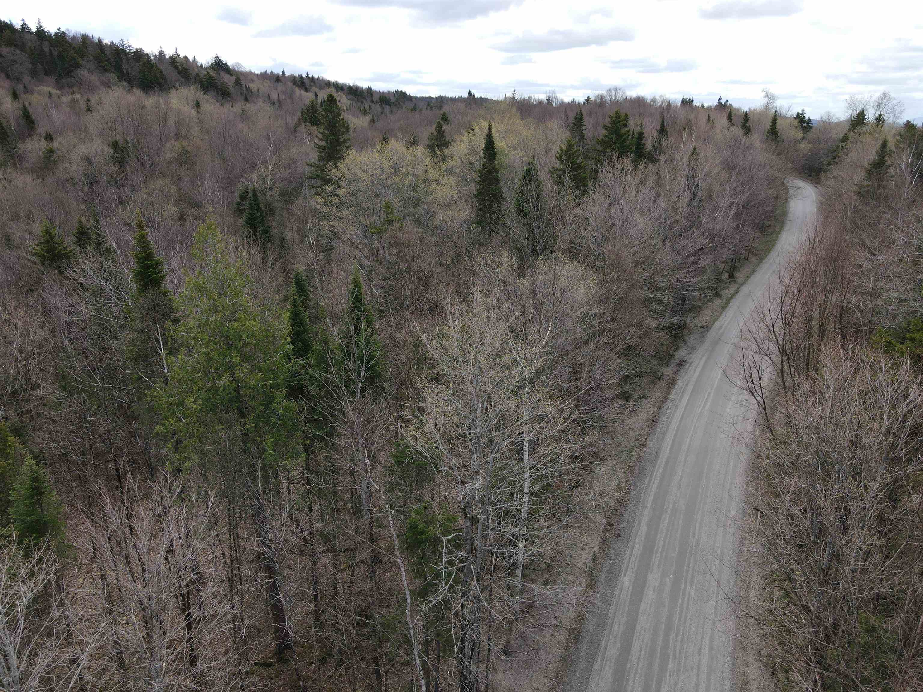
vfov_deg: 56.8
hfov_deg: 71.6
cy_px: 346
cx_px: 462
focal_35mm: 24
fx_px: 640
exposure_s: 1/20
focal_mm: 4.5
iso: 100
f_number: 2.8
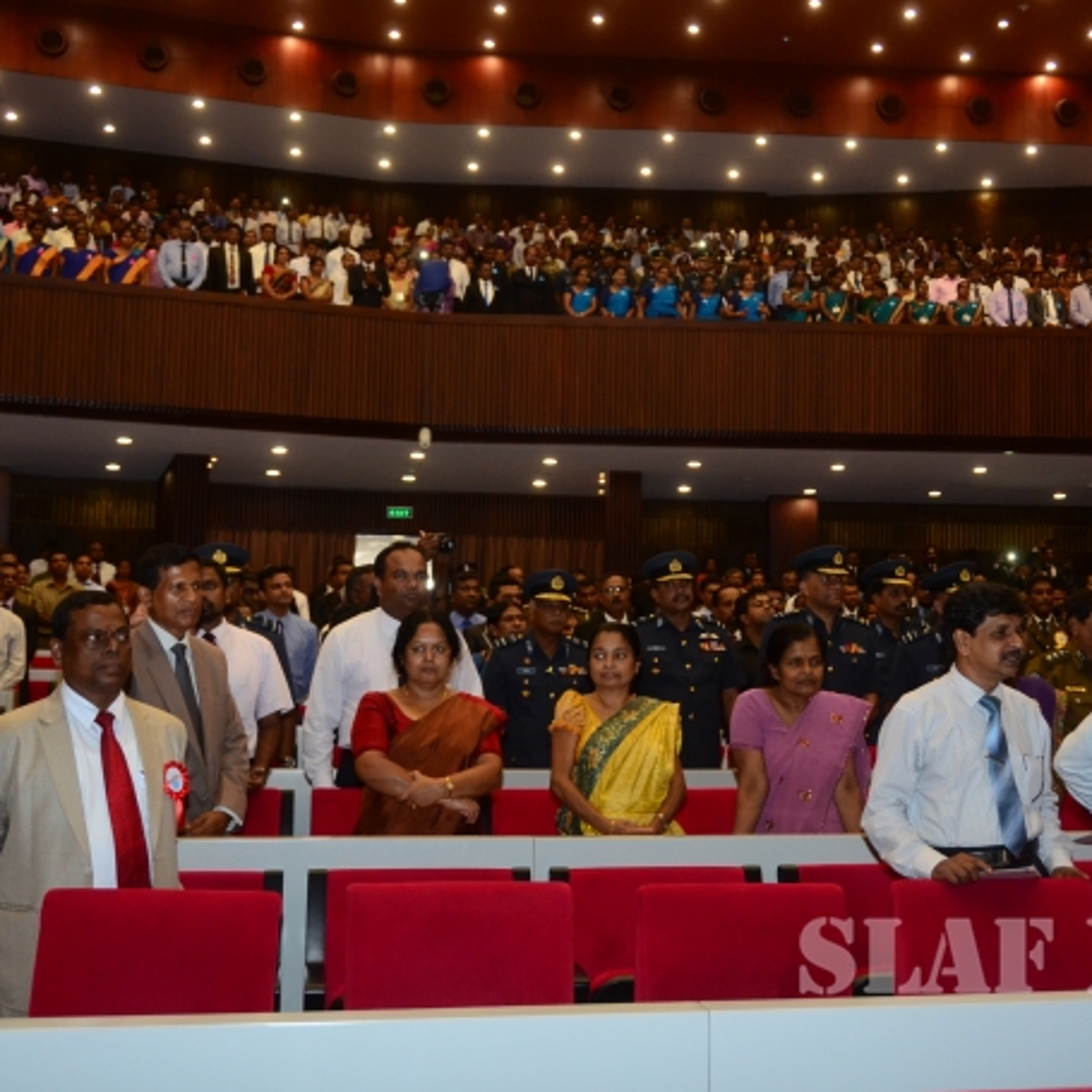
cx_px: 686
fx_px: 1535
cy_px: 546
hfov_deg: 38.9
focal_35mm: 43
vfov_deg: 39.2
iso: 1000
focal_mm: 22
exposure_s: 1/80
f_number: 3.8
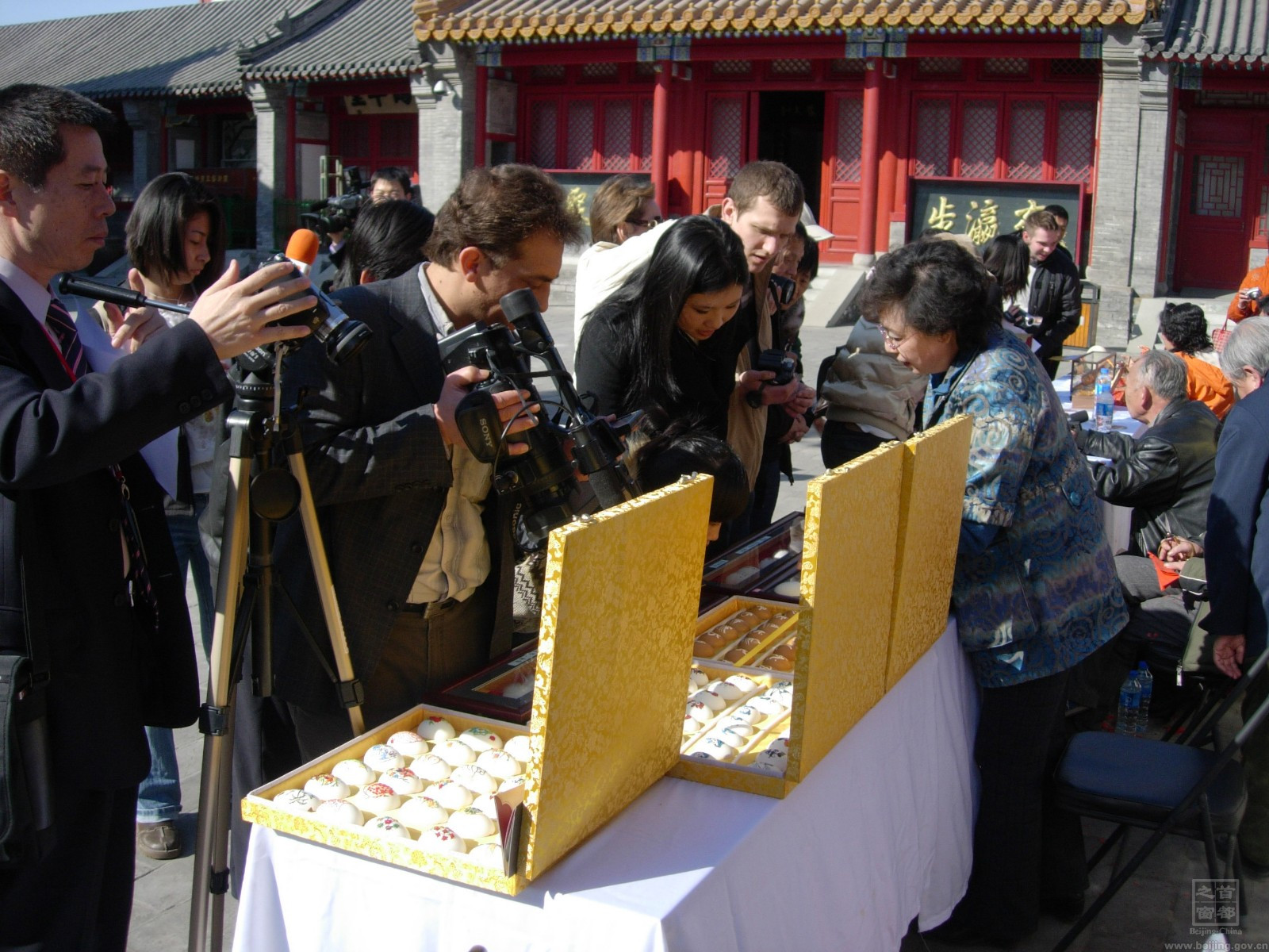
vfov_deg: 37.7
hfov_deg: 49.0
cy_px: 476
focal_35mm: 38
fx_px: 1393
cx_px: 634
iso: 64
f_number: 2.8
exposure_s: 1/1024
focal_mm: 7.8
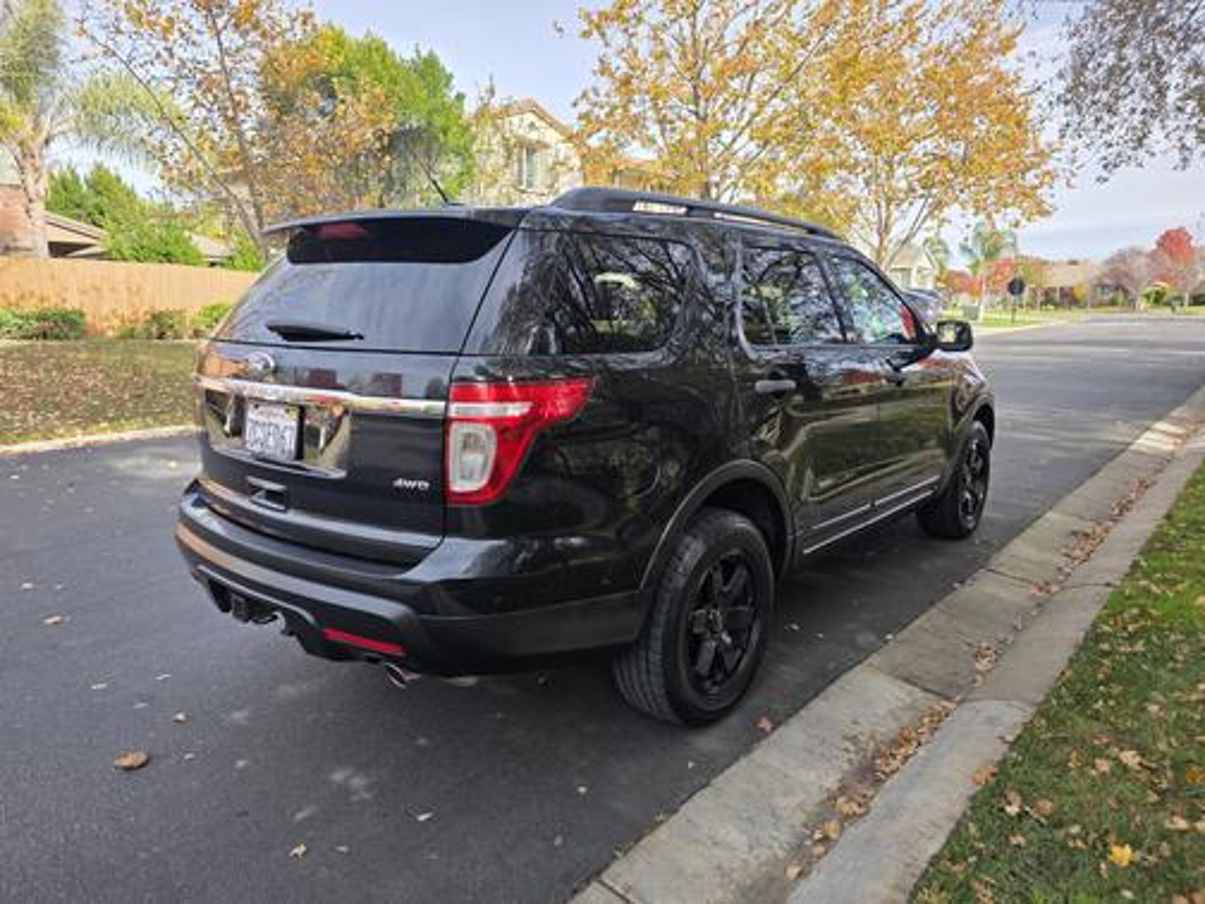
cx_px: 602
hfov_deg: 73.9
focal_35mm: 23
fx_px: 801
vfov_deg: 58.9
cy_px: 452
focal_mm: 6.3
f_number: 1.7
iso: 80
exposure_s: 1/1794
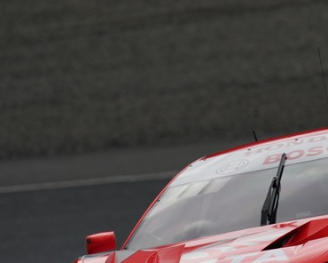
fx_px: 10639
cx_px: 307
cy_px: 212
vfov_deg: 1.4
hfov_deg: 1.8
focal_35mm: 1096
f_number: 9
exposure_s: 1/800
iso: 200
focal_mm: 600
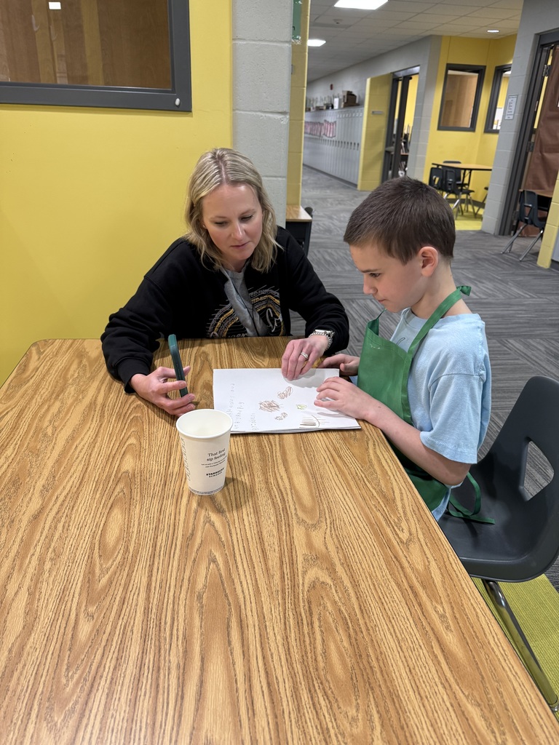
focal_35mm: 24
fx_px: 517
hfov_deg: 56.8
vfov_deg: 71.6
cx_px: 280
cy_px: 372
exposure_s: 1/75
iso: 200
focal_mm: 6.76
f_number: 1.78
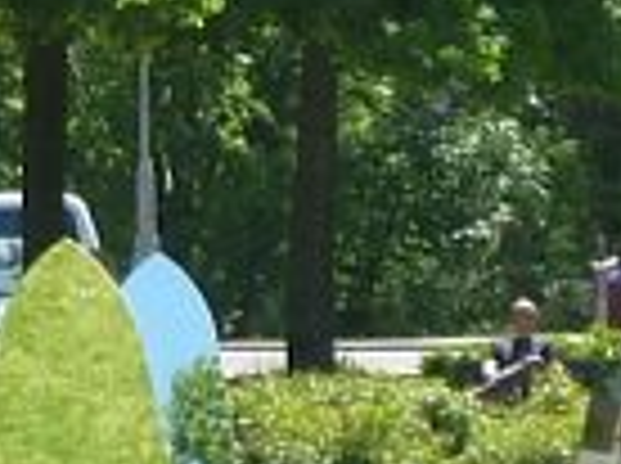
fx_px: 12733
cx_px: -297
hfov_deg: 2.8
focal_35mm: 711
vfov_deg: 2.1
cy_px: 176
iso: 80
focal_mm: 15.8
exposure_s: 1/160
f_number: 4.3
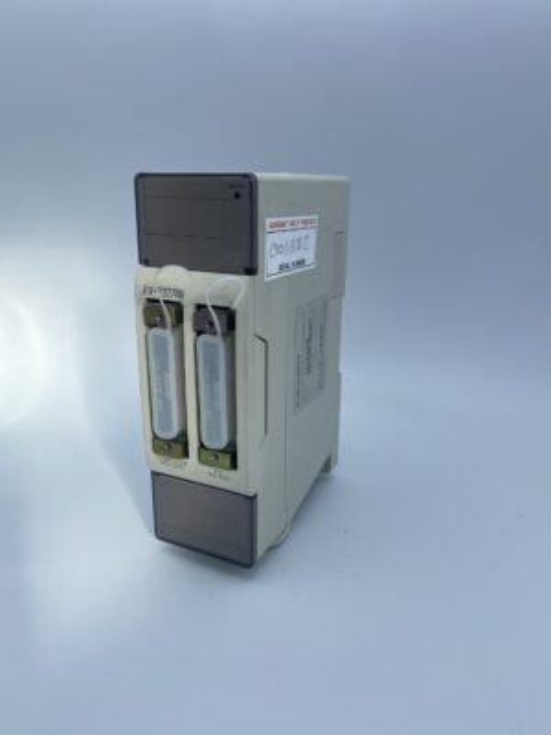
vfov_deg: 67.3
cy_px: 368
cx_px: 276
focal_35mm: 26
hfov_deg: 53.1
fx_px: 552
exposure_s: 1/1996
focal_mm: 4.25
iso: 32
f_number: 1.8
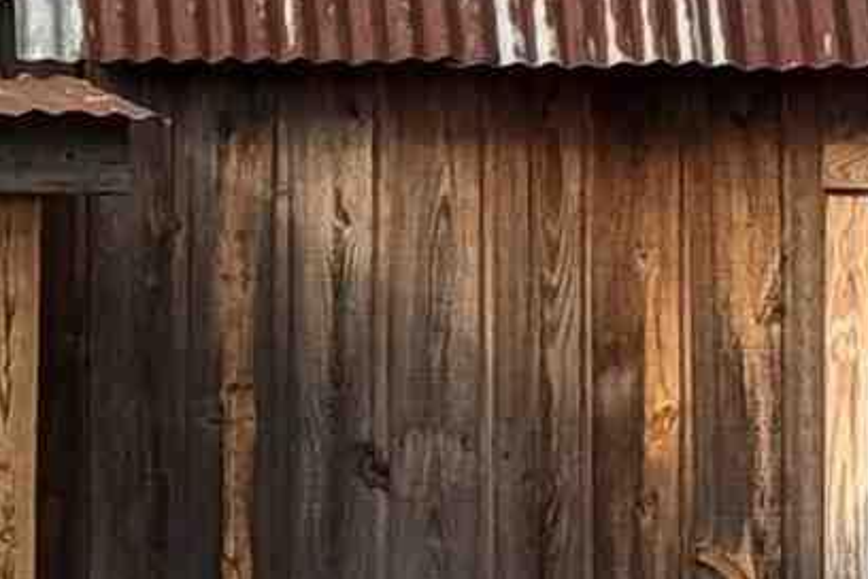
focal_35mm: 376
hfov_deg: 5.4
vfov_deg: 3.7
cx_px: -751
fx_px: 9065
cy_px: 383
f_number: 1.78
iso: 64
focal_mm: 6.76
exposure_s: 1/1395
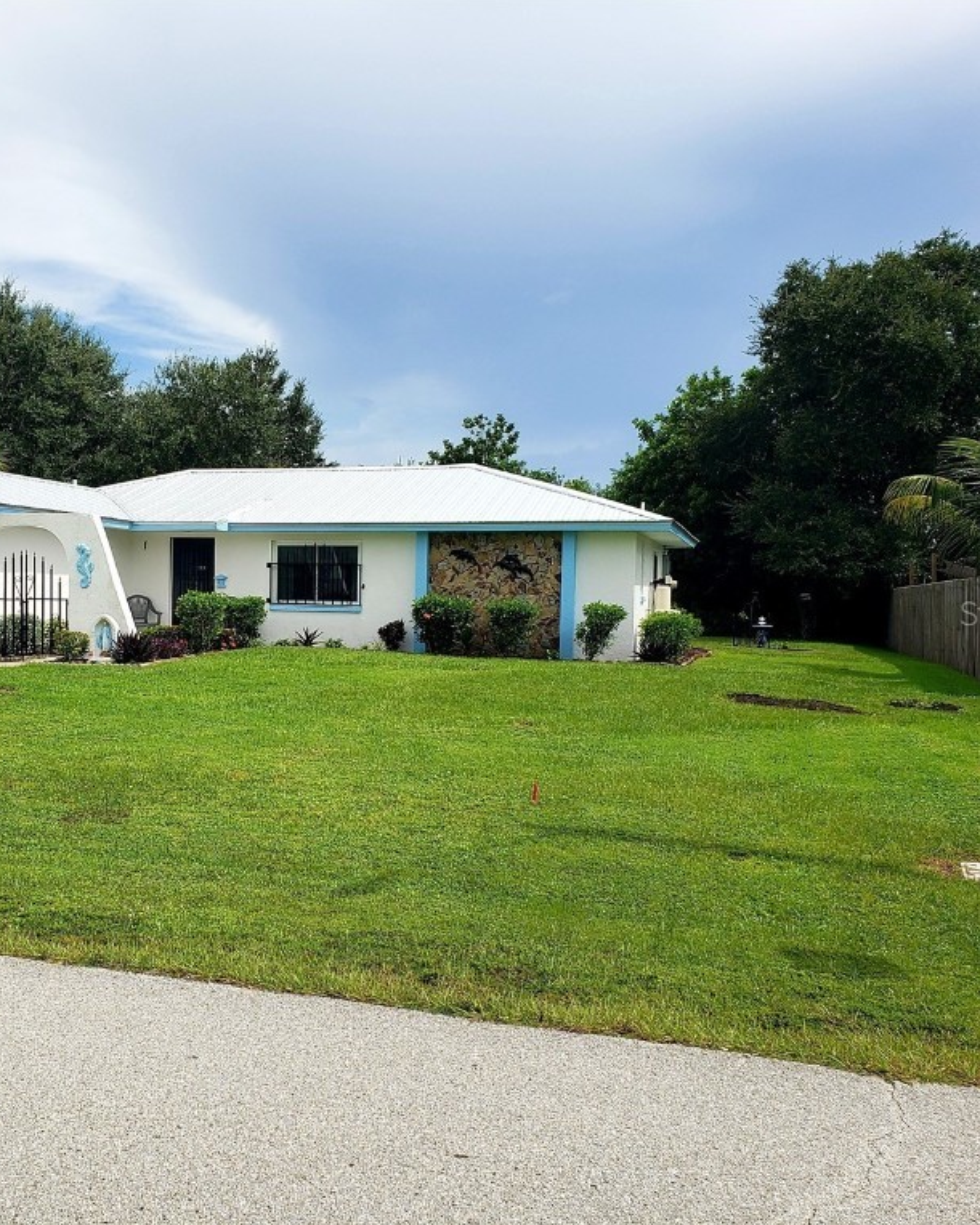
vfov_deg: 52.9
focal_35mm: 34
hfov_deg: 42.5
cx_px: 290
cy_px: 612
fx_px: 1233
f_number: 2.4
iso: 50
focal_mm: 4.3
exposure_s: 1/1853
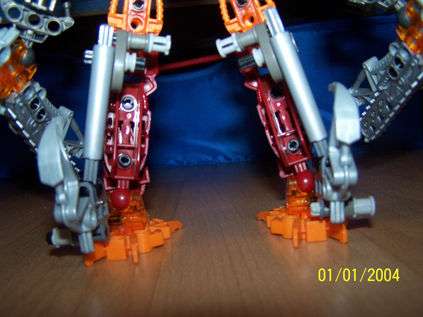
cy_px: 158
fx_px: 464
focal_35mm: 38
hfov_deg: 49.0
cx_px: 212
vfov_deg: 37.7
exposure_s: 1/60
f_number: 2.8
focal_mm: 6.3
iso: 140
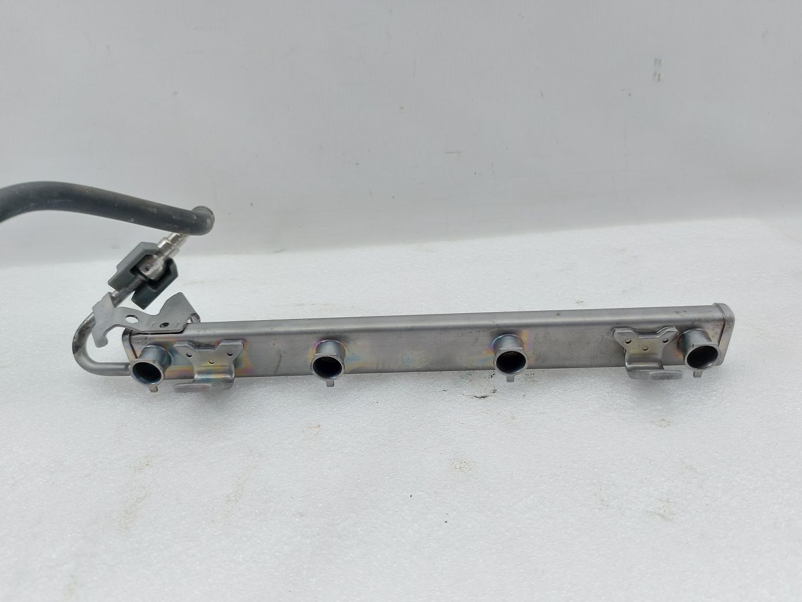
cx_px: 401
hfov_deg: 71.6
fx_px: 556
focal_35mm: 24
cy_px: 301
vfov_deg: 56.8
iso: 80
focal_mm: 5.23
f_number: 1.8
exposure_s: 1/50
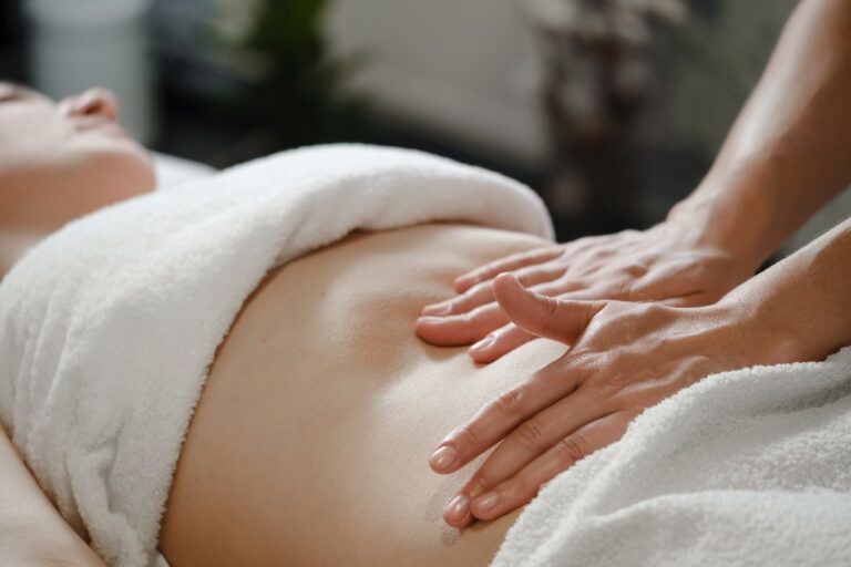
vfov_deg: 11.4
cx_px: 426
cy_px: 284
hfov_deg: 17.1
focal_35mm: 120
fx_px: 2836
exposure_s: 1/200
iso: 500
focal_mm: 80
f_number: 2.8
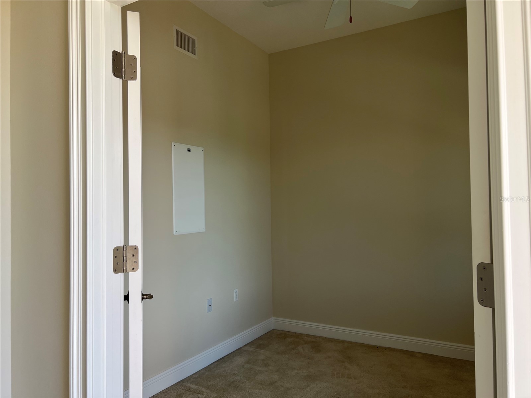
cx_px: 266
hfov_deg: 67.3
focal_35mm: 26
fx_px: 399
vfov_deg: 53.1
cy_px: 199
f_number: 1.5
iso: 40
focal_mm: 5.7
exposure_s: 1/207
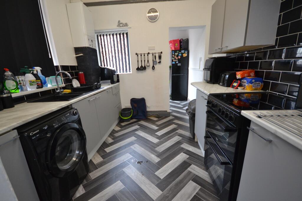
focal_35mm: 15
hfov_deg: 100.4
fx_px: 126
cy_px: 100
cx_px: 151
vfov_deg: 77.3
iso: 1100
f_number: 4
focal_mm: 10
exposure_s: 1/60
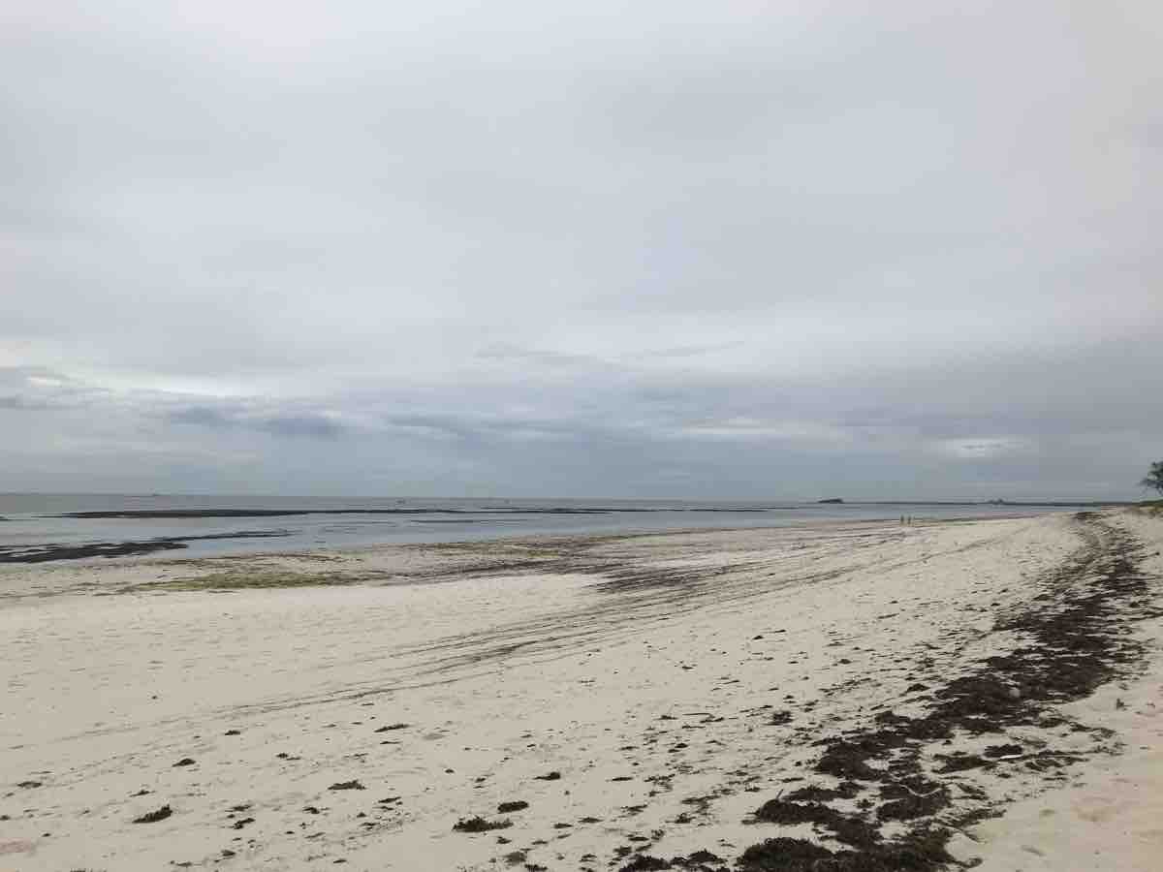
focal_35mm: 28
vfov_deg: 49.7
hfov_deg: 63.4
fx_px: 941
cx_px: 582
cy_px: 436
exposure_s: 1/5988
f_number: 1.8
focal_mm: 3.99
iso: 20
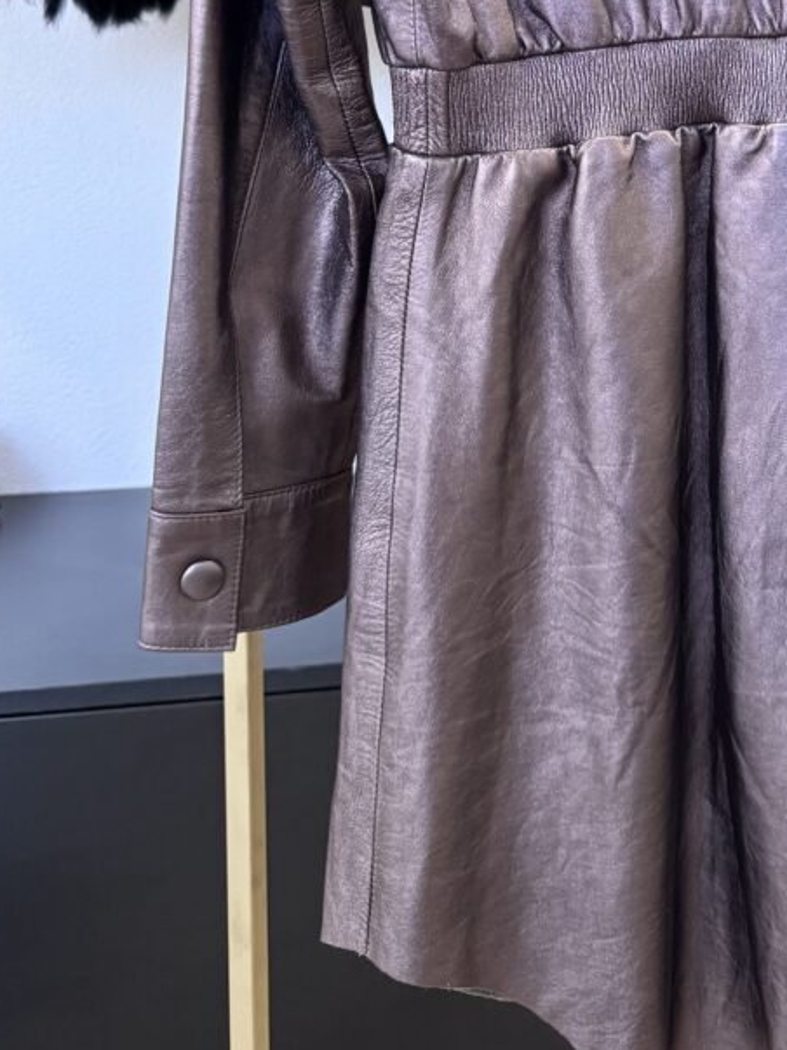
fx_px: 1577
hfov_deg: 26.4
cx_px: 804
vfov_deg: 34.3
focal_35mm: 52
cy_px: 62
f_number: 1.78
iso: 400
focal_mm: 6.76
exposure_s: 1/60
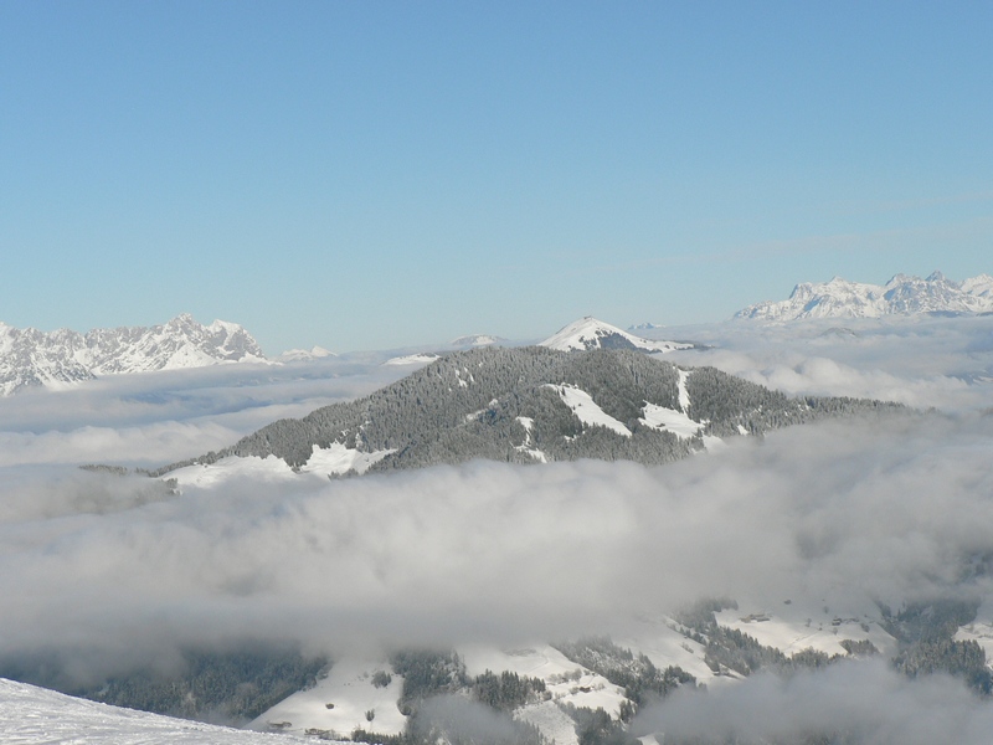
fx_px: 2610
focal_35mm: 91
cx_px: 496
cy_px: 372
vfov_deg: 16.2
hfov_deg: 21.5
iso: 80
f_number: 5.6
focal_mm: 15.2
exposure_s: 1/640
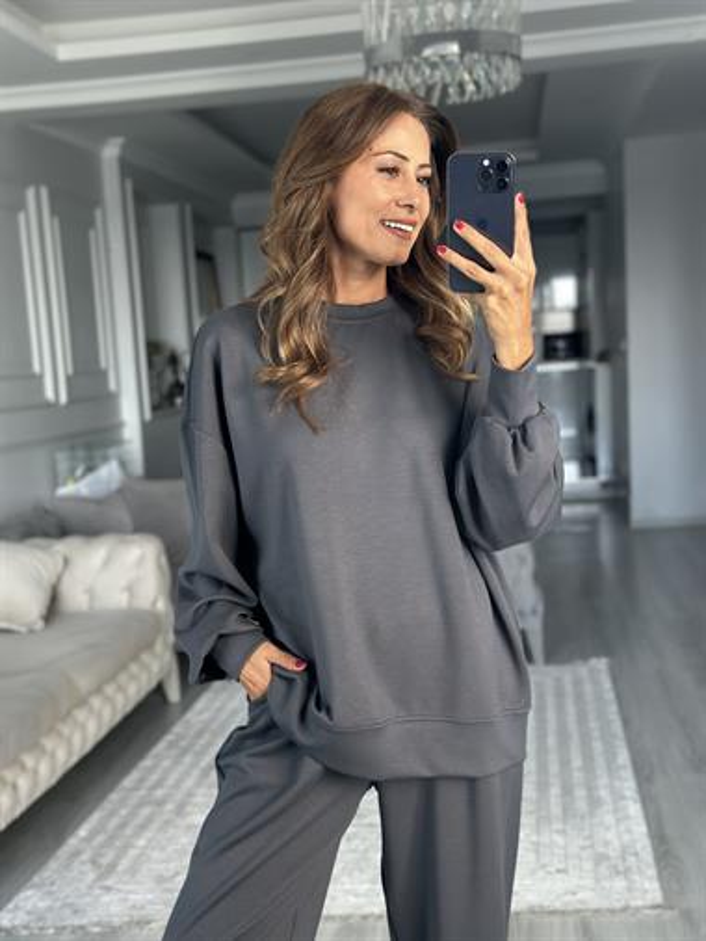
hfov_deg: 30.3
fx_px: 1304
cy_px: 470
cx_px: 353
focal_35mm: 48
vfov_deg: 39.6
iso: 125
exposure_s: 1/100
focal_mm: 6.86
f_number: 1.78
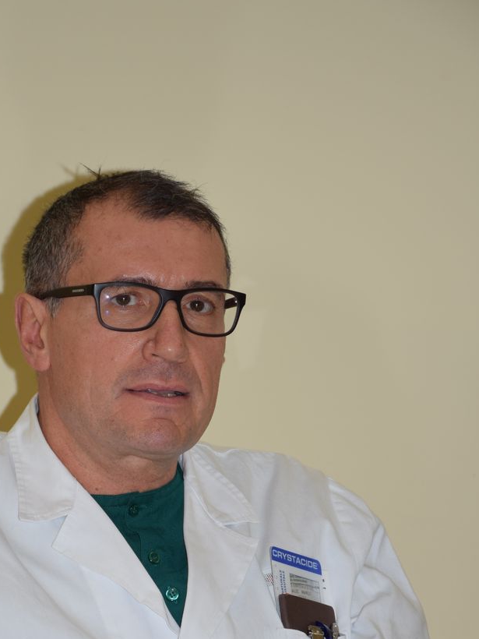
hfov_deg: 7.5
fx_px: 3635
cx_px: 129
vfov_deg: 10.0
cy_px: 502
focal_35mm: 197
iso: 100
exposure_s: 1/60
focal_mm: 80
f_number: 5.3
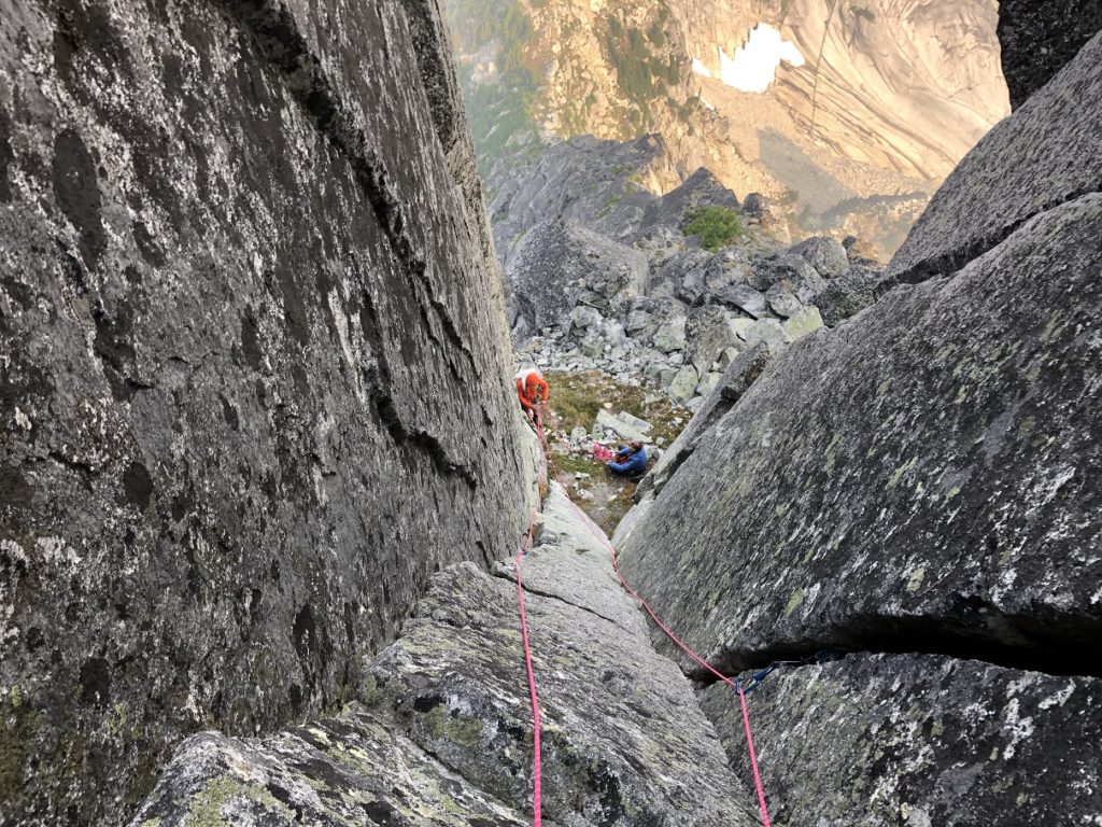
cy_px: 414
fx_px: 891
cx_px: 551
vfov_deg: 49.7
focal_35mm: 28
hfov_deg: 63.4
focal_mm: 3.99
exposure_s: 1/120
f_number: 1.8
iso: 32
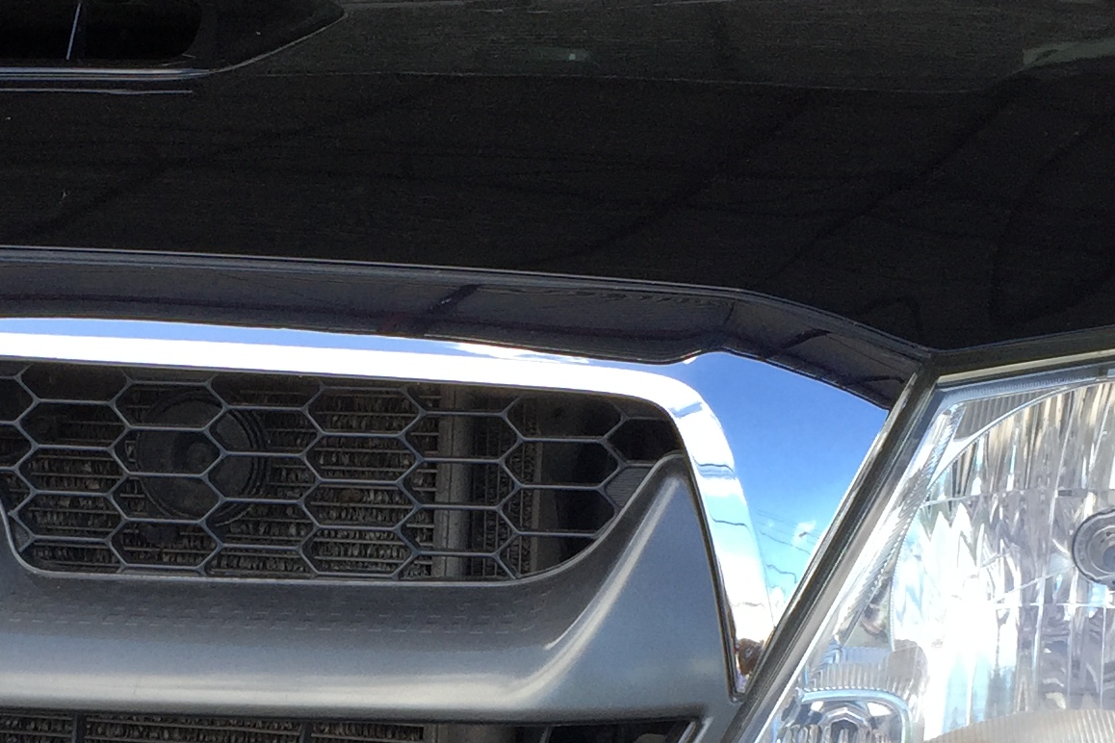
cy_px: 791
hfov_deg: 23.6
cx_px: 237
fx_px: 2632
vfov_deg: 15.7
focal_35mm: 85
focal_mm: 4.15
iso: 32
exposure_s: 1/278
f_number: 2.2
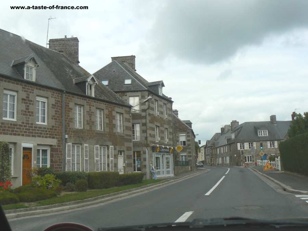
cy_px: 116
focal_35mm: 36
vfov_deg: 39.7
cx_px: 154
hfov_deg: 51.4
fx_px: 320
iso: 80
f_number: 5.6
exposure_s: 1/400
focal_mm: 6
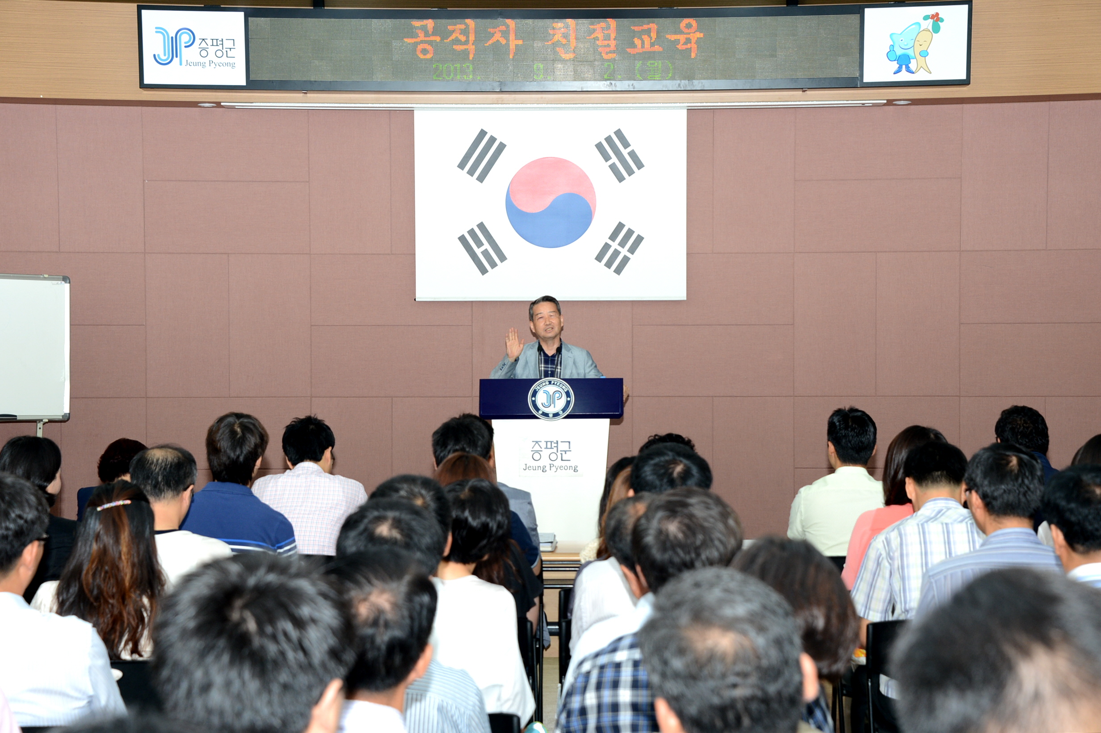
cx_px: 550
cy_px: 366
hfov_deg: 26.0
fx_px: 2384
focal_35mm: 78
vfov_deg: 17.5
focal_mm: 78
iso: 800
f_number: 7.1
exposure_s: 1/60
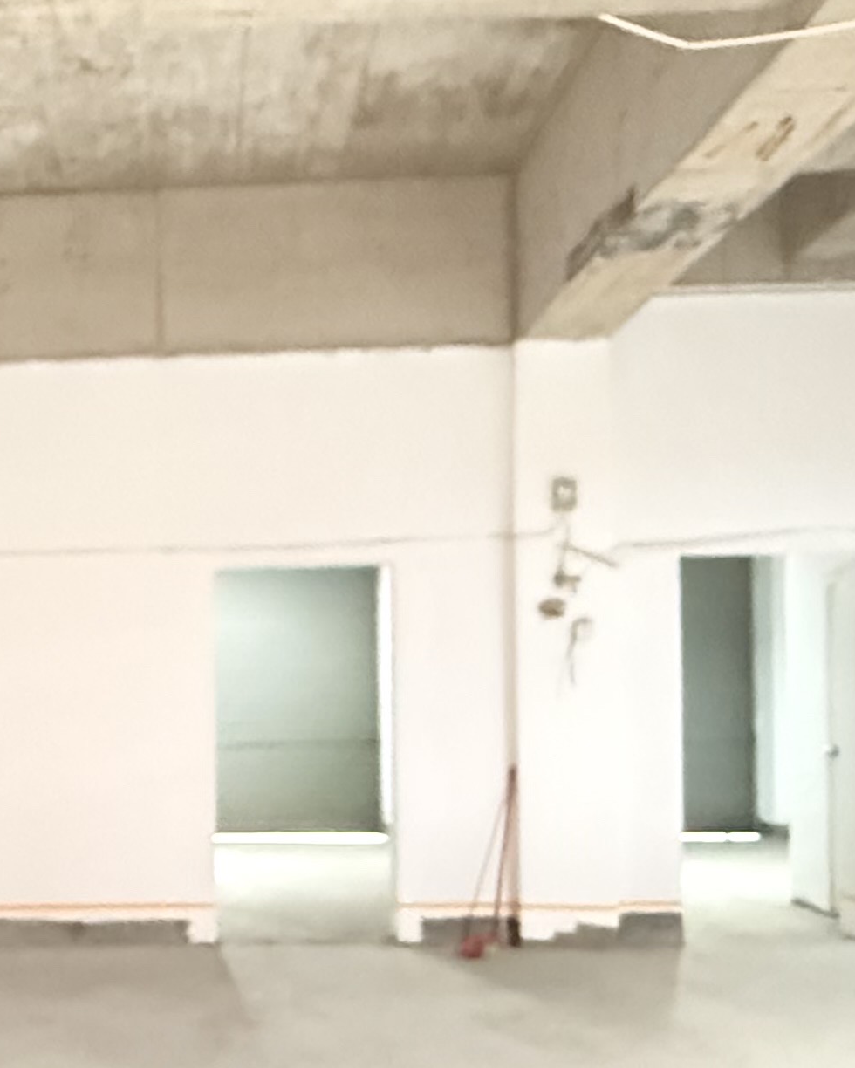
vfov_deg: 40.7
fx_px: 1423
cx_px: 116
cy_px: 698
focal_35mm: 45
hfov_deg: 32.1
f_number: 2.2
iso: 2500
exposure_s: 1/30
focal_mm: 2.22
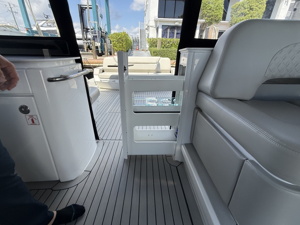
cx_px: 149
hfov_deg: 98.2
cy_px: 107
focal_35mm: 15
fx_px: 130
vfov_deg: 81.7
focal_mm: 2.22
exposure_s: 1/694
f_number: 2.2
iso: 64
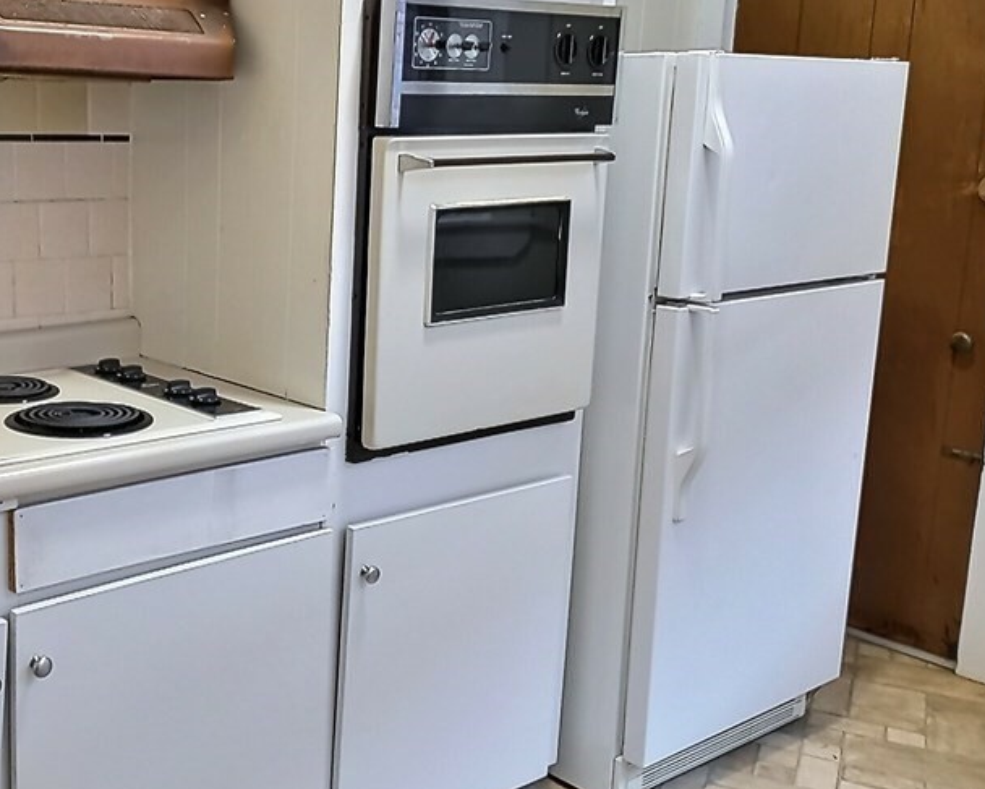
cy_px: 360
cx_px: 201
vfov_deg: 32.8
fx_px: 1342
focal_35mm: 46
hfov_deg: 38.8
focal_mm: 3.6
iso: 800
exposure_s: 1/2
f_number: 1.8
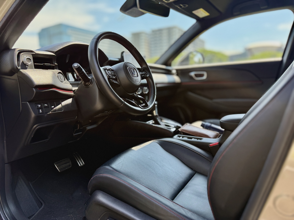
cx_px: 147
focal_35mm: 24
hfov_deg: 71.6
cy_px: 110
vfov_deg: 56.8
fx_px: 204
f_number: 1.78
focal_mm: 6.76
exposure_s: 1/497
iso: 100
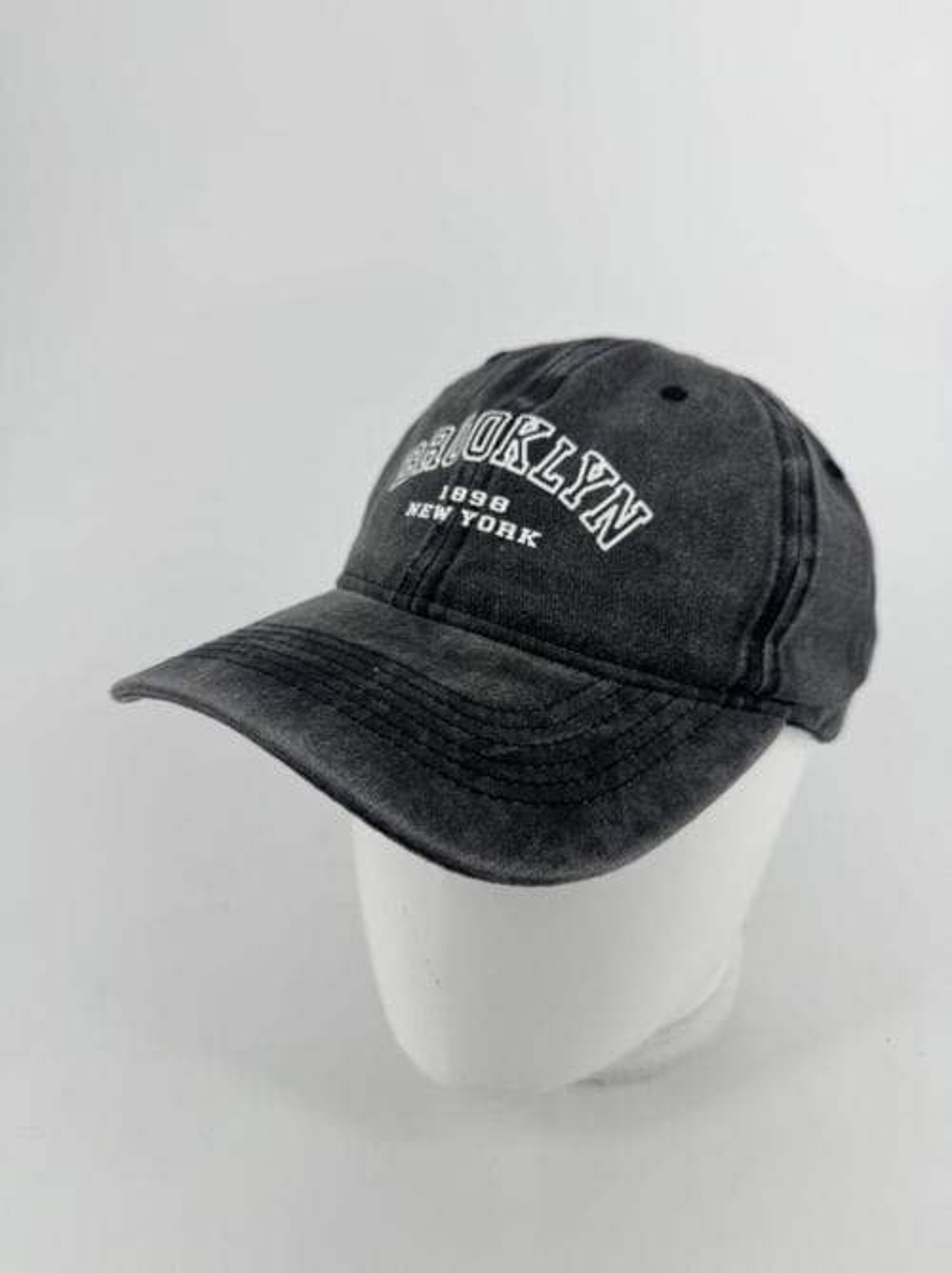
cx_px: 476
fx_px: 882
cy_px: 636
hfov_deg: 56.7
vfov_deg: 71.7
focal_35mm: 24
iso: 80
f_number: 1.78
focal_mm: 6.76
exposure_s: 1/864
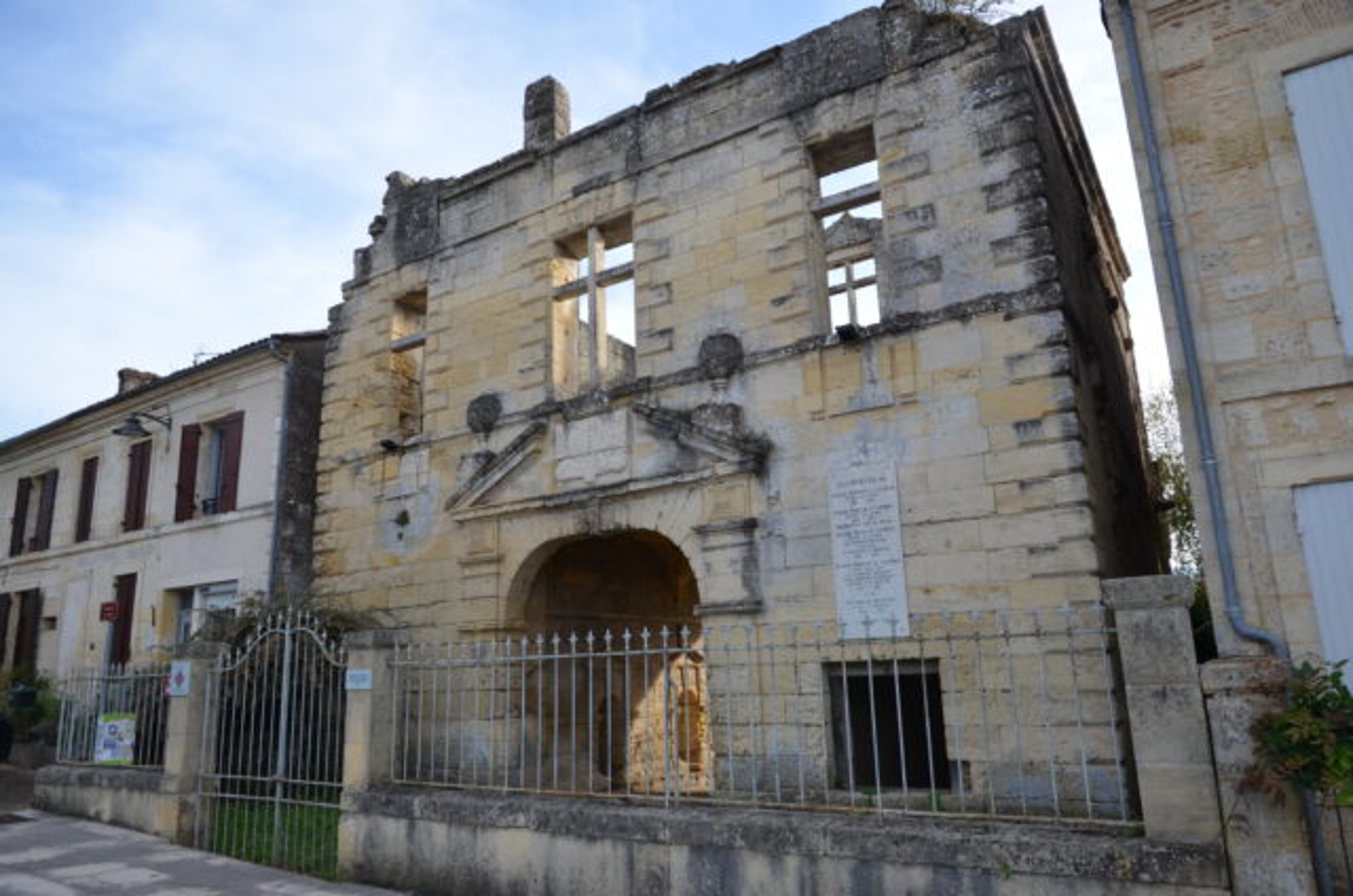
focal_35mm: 24
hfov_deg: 73.8
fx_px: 900
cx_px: 676
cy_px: 448
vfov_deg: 52.9
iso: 200
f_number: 7.1
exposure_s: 1/200
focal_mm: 16
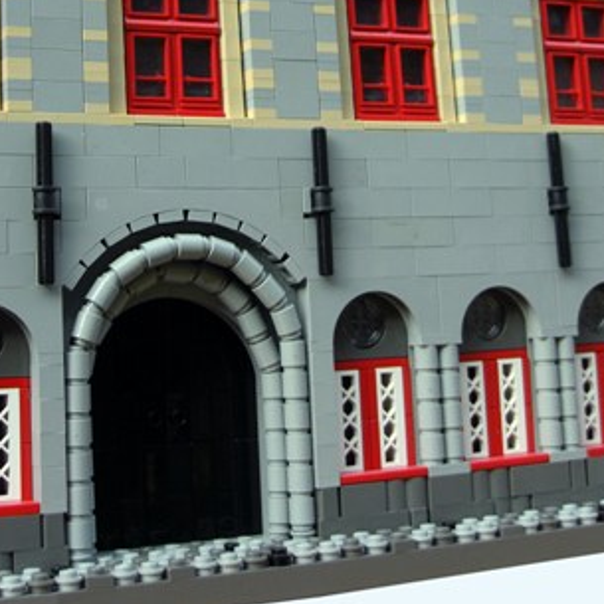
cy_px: 46
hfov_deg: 26.0
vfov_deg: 25.2
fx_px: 1303
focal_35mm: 66
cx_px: 208
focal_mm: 7.9
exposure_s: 1/100
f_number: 2.8
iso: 80
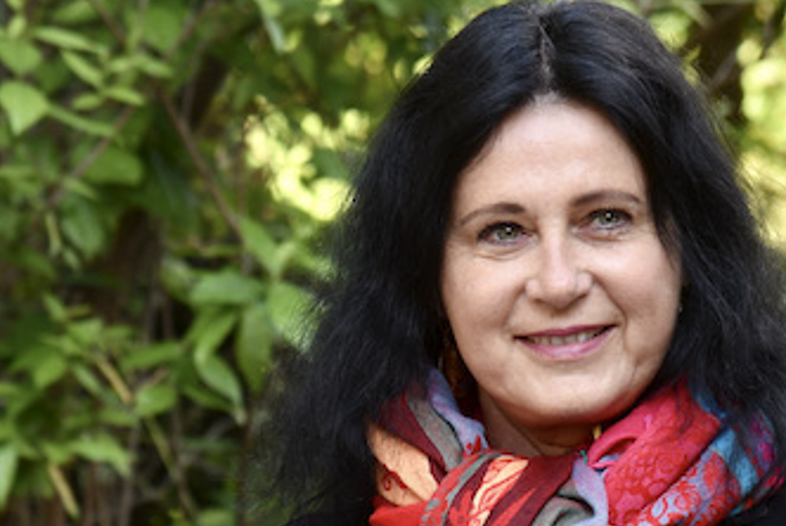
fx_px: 7408
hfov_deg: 6.1
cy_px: 566
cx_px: 268
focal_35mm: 339
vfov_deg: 4.1
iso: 400
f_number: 6.3
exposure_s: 1/160
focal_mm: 110
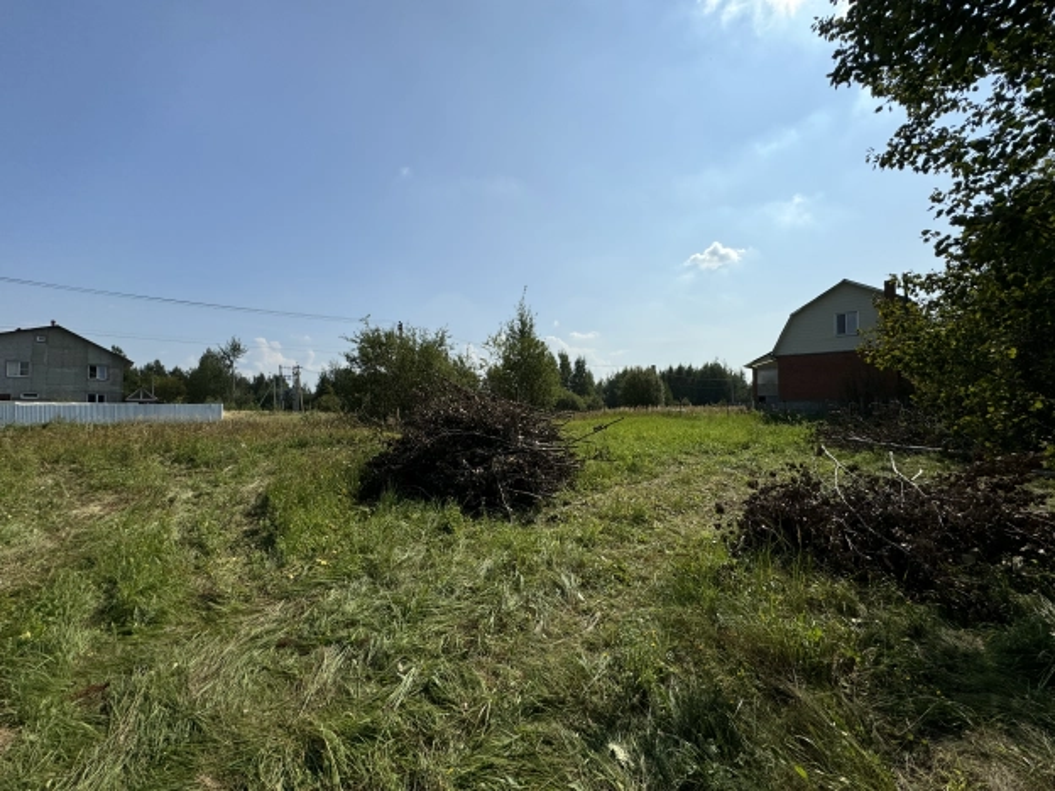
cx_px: 528
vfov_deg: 85.7
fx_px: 427
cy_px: 396
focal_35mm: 14
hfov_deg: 102.1
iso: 50
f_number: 2.2
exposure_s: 1/4132
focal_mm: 2.22
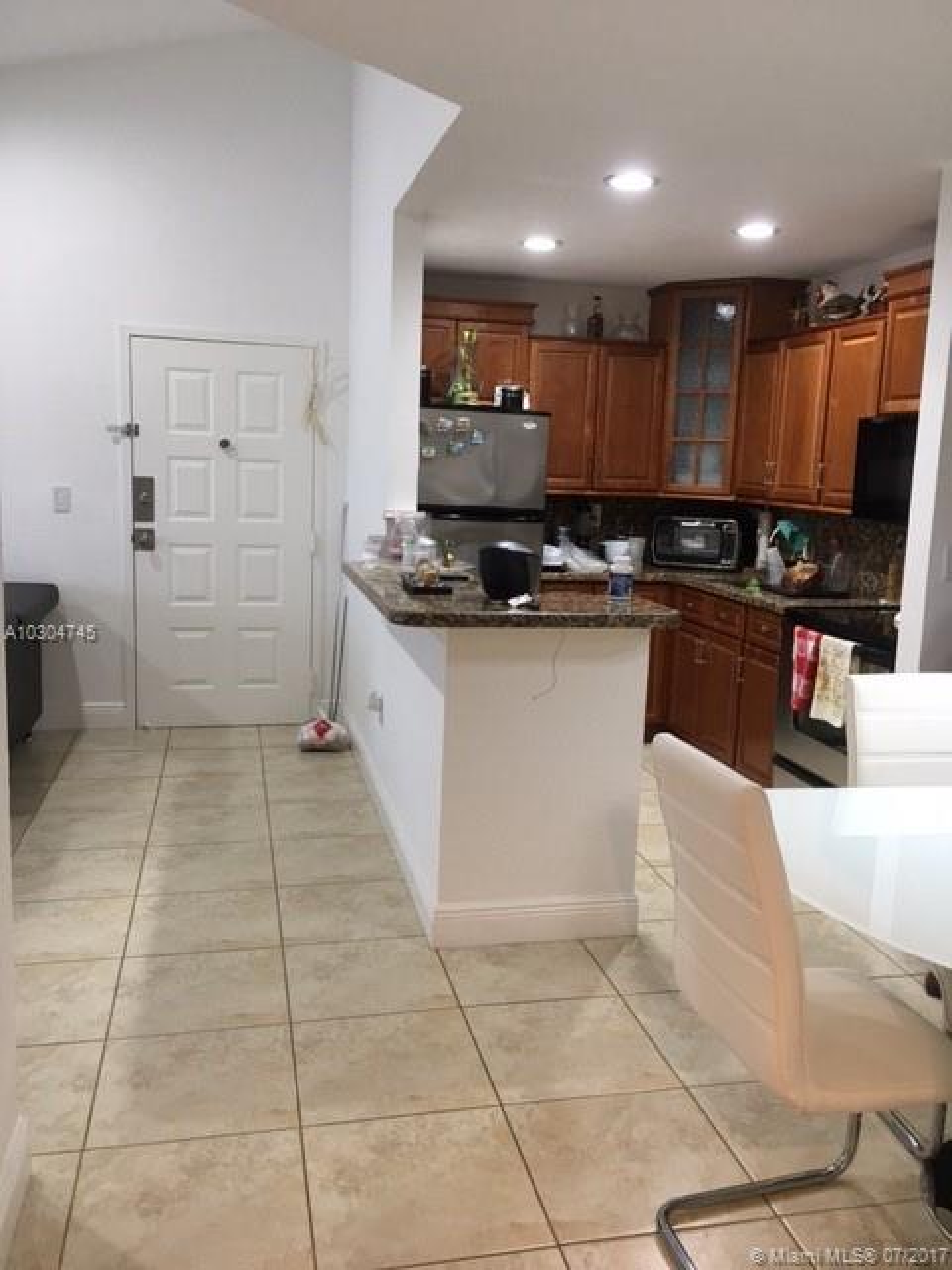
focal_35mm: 29
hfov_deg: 48.2
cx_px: 476
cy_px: 635
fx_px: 1063
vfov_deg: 61.7
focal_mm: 4.15
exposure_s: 1/15
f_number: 2.2
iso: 32
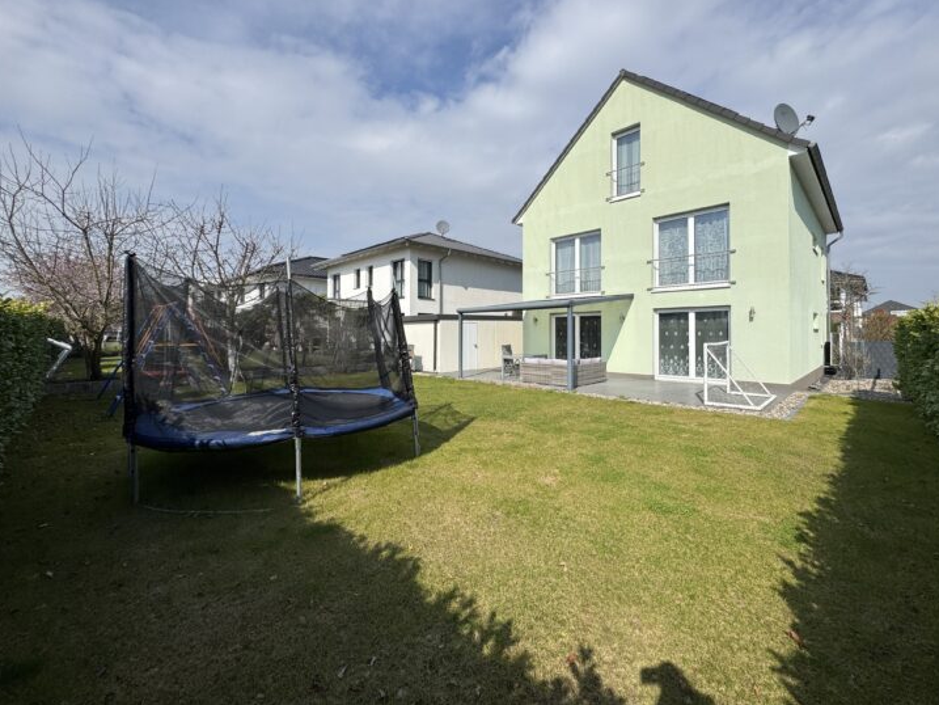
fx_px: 407
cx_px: 494
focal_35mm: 15
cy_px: 330
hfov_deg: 98.1
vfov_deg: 81.7
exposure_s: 1/3390
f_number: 2.2
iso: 50
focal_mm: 2.22
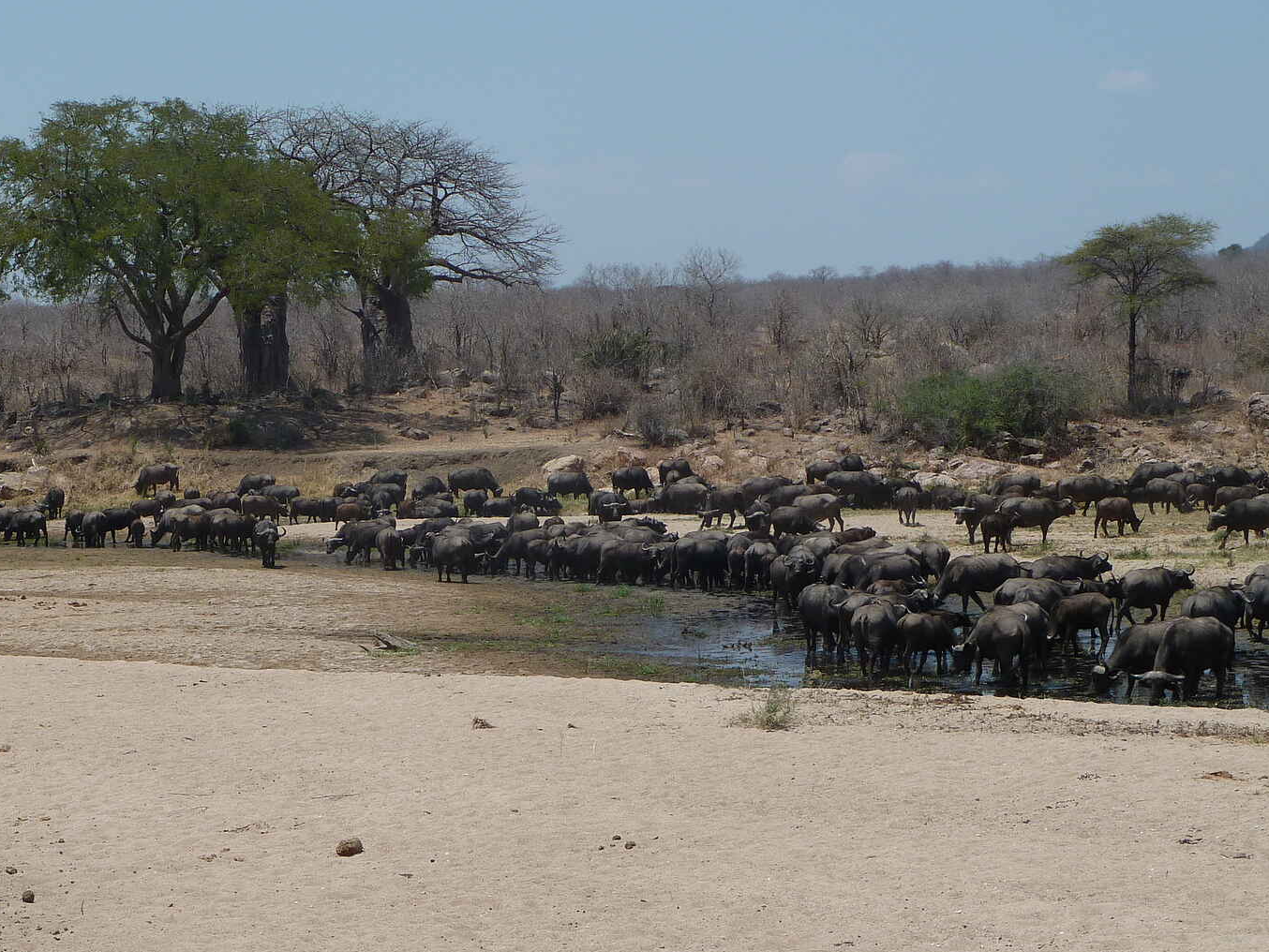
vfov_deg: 15.6
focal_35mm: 95
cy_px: 584
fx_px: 3483
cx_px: 440
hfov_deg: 20.6
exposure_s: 1/500
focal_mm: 11
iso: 80
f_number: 5.6
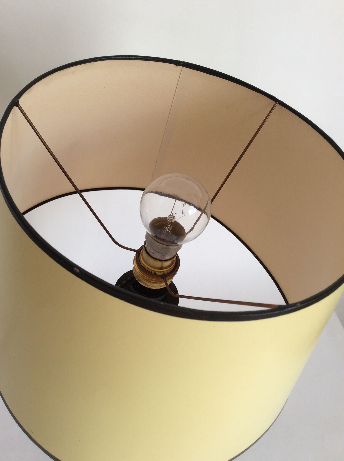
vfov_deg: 56.9
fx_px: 425
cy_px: 230
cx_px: 172
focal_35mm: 32
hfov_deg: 44.1
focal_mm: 3.3
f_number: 2.4
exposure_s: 1/100
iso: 40
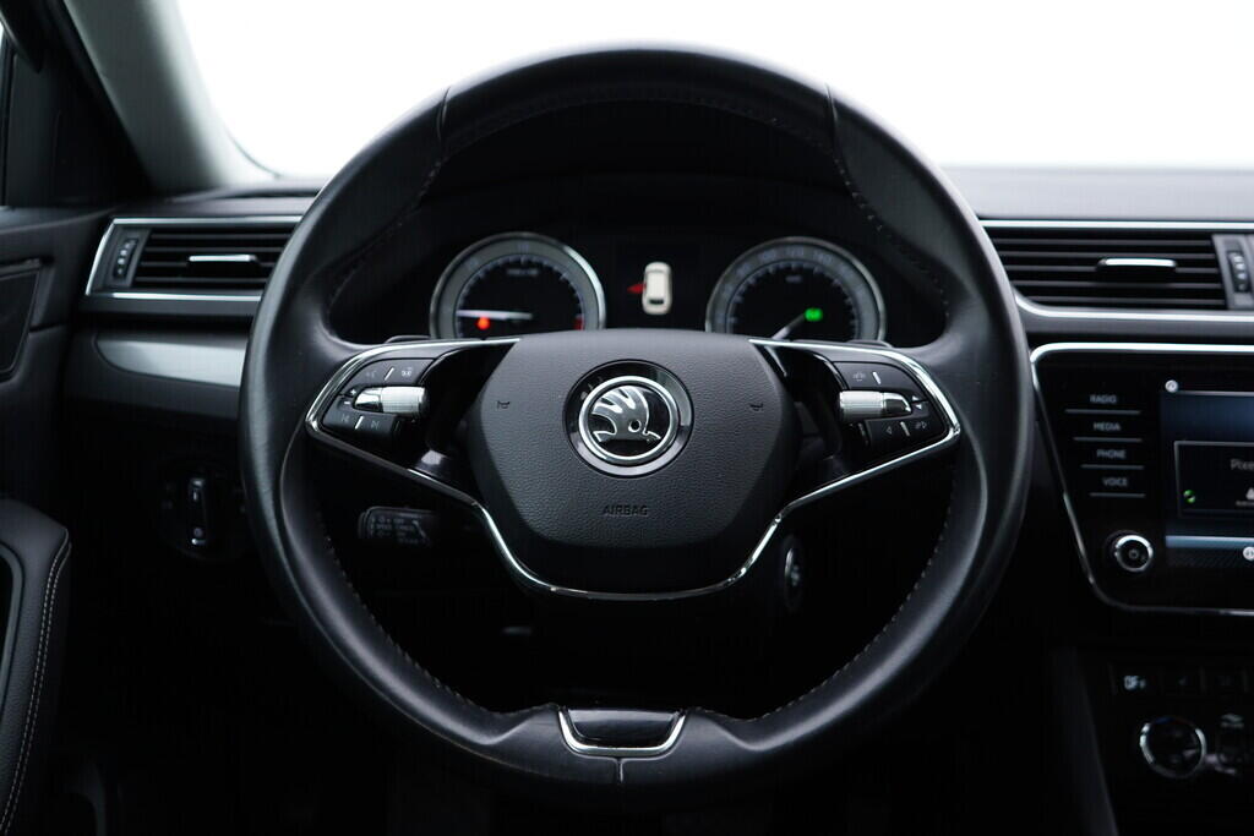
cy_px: 418
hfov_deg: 53.1
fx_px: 1254
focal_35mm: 36
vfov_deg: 36.9
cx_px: 627
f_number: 2.8
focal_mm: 24
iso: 160
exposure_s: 1/40
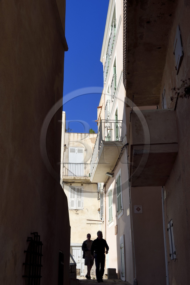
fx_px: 317
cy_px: 142
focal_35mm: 40
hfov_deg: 33.4
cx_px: 95
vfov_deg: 48.5
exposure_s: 1/250
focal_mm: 40
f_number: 16
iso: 200
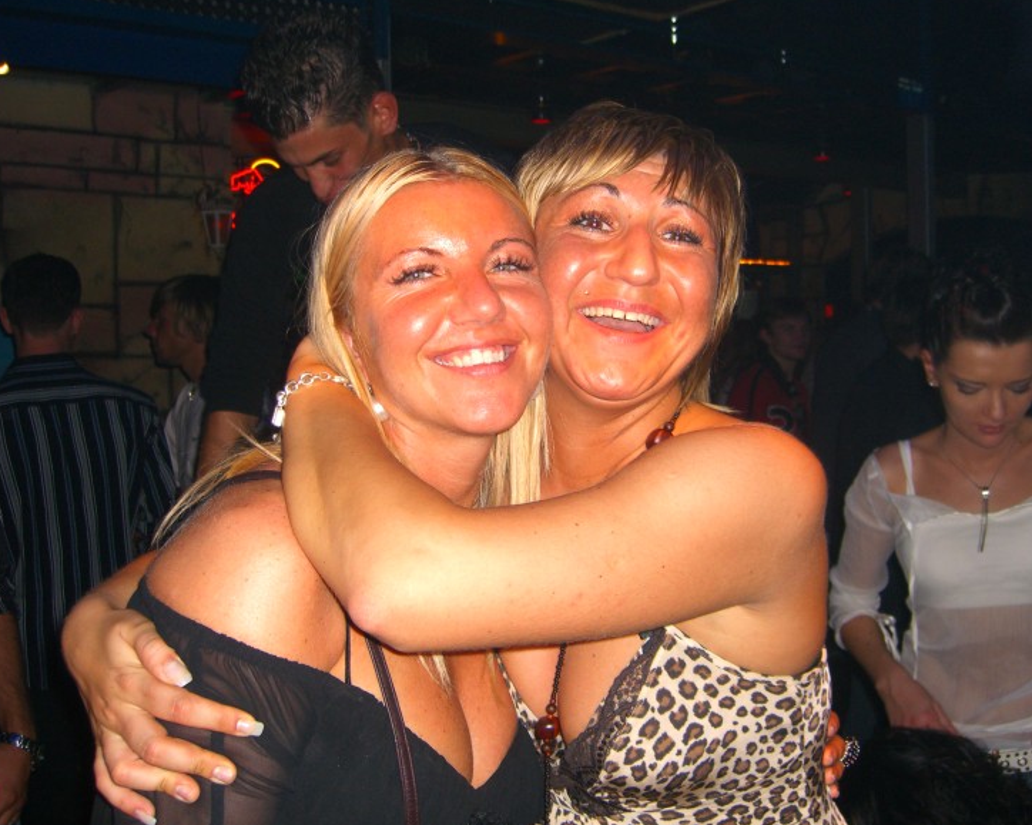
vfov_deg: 36.5
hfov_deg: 44.8
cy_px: 408
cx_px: 554
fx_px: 1252
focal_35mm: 41
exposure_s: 1/60
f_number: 2.8
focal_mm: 7.9
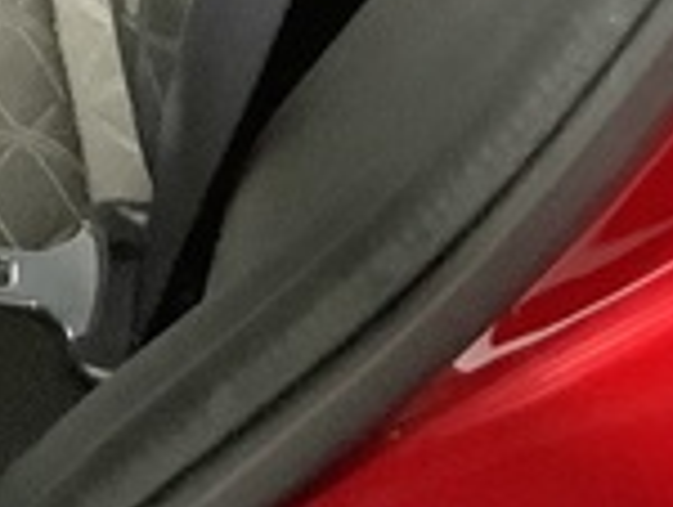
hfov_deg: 10.2
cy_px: -1104
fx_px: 3603
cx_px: -404
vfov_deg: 7.1
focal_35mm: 185
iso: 500
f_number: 1.8
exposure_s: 1/30
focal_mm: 3
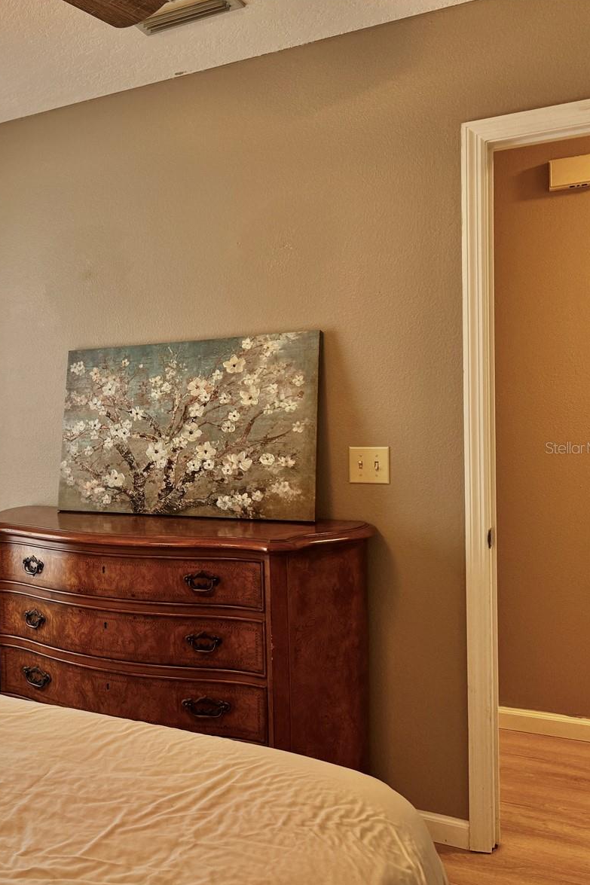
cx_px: 14
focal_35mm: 34
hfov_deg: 35.5
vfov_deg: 55.8
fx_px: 836
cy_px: 447
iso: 125
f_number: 1.78
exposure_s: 1/120
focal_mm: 6.76
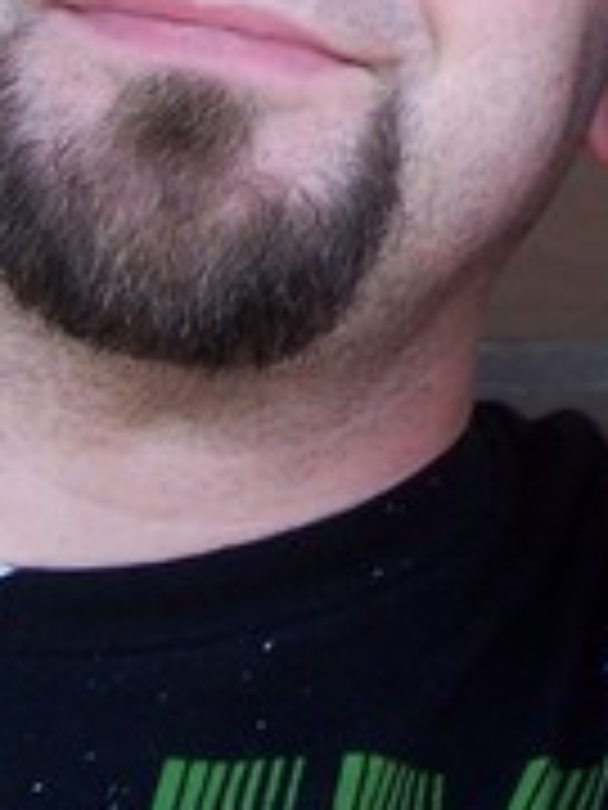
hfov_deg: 12.0
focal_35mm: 121
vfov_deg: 15.9
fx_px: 2834
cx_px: 743
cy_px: -22
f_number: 2.7
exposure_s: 1/125
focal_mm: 5.6
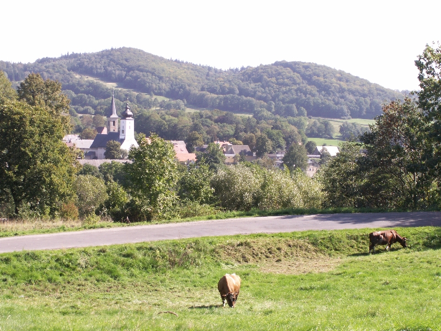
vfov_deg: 24.8
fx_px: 752
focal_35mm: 59
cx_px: 220
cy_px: 166
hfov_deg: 32.7
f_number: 5.6
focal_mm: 9.91
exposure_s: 1/100
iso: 50
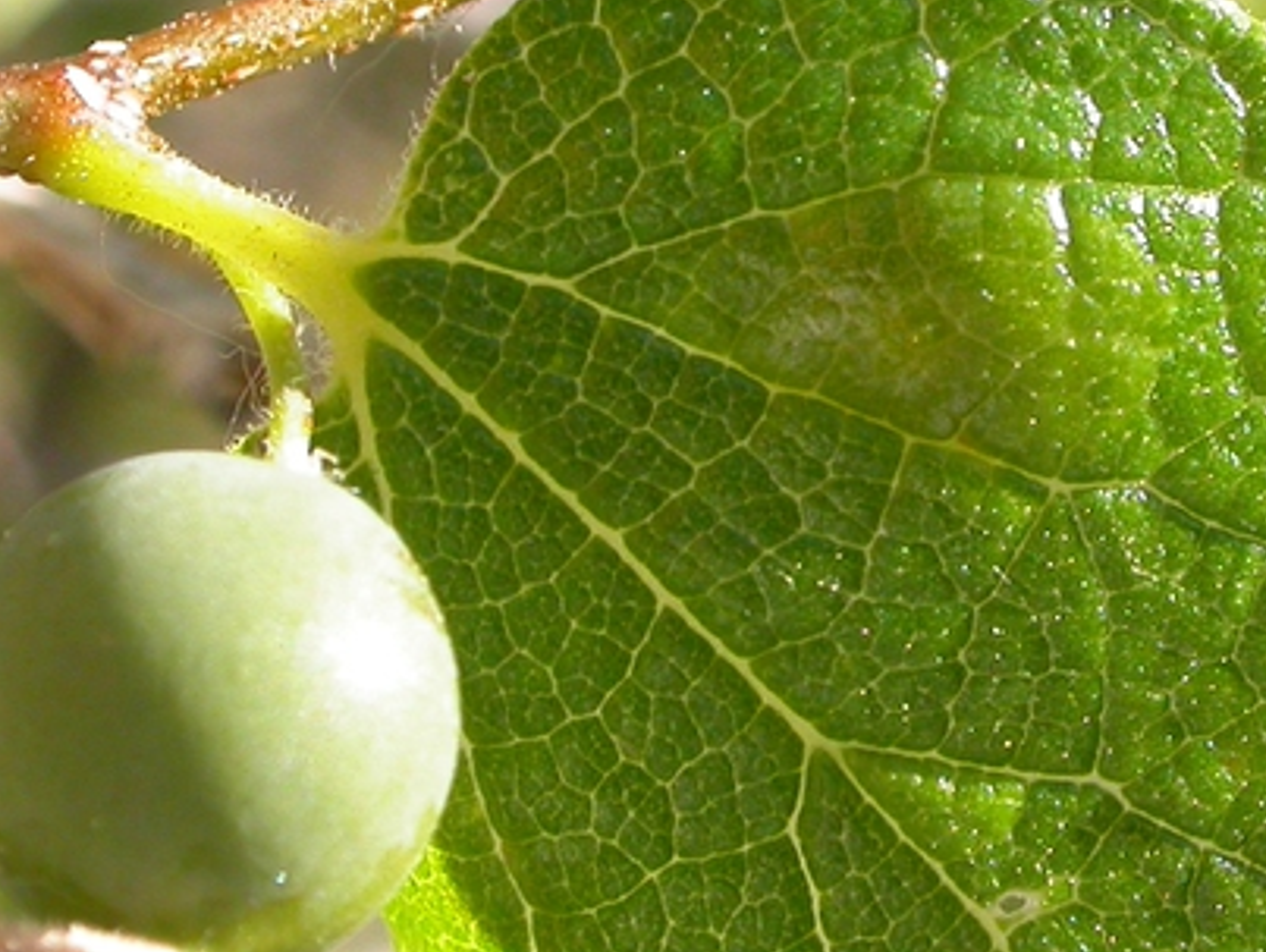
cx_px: 1112
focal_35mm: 198
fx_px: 7248
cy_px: 566
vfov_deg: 7.5
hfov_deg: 9.9
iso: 100
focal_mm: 16.2
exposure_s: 1/128
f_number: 6.3
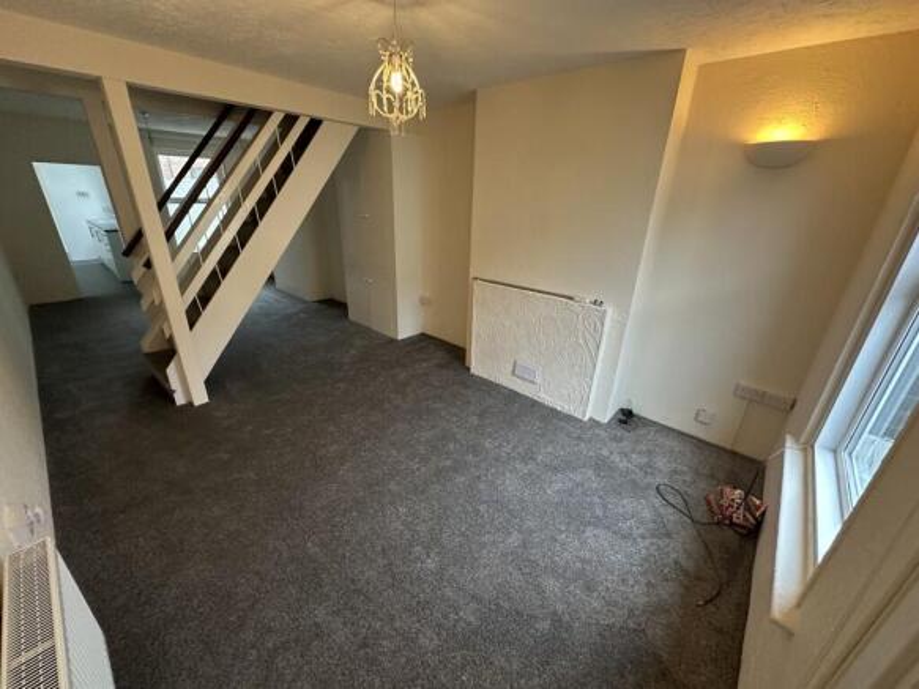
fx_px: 372
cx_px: 460
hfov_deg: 102.1
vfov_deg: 85.7
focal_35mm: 14
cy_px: 344
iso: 320
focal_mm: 2.22
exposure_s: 1/50
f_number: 2.2
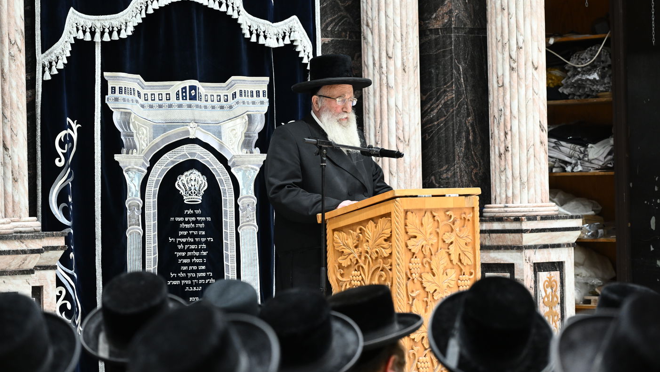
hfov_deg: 17.0
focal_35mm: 126
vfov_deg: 9.6
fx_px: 2205
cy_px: 164
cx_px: 330
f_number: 4.5
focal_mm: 120
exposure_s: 1/100
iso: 3200
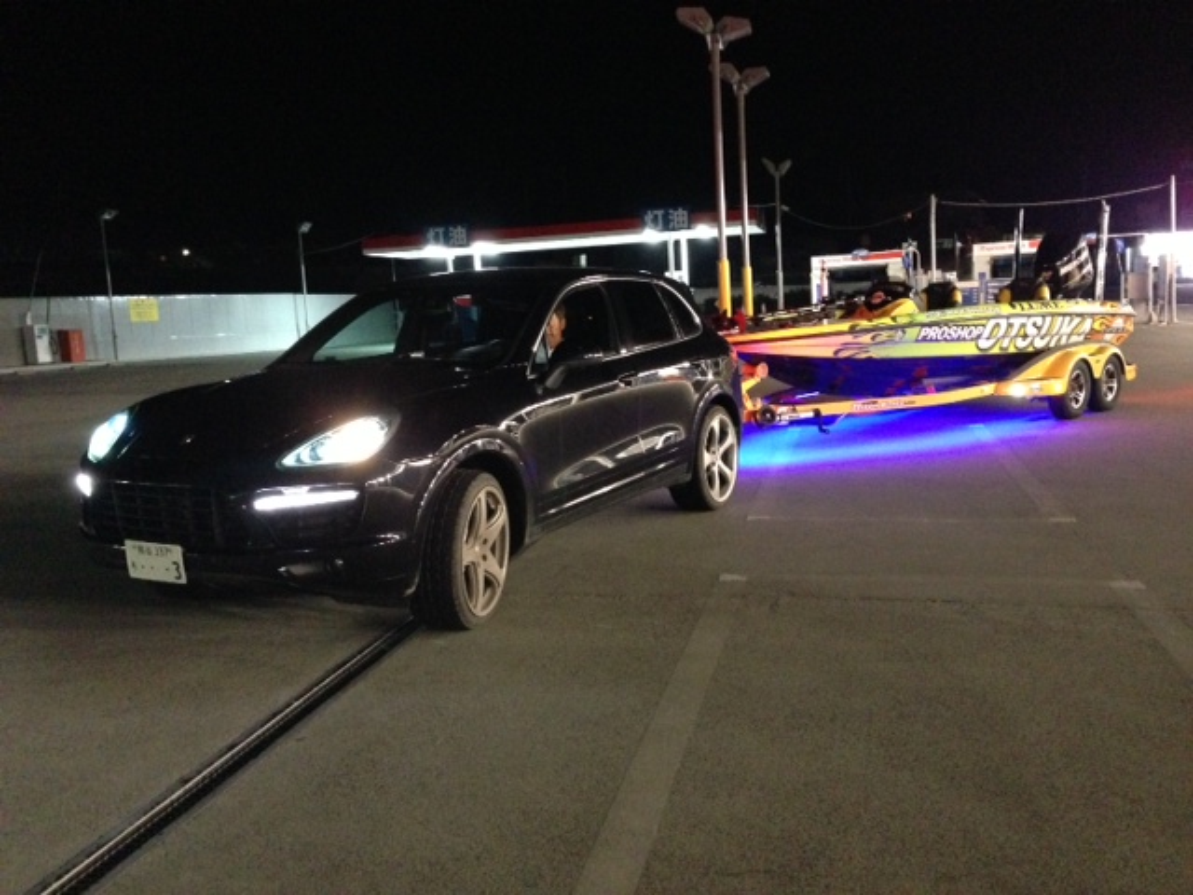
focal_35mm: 33
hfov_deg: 55.4
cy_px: 448
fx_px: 1137
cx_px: 596
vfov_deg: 42.9
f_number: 2.4
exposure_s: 1/15
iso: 800
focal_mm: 4.13
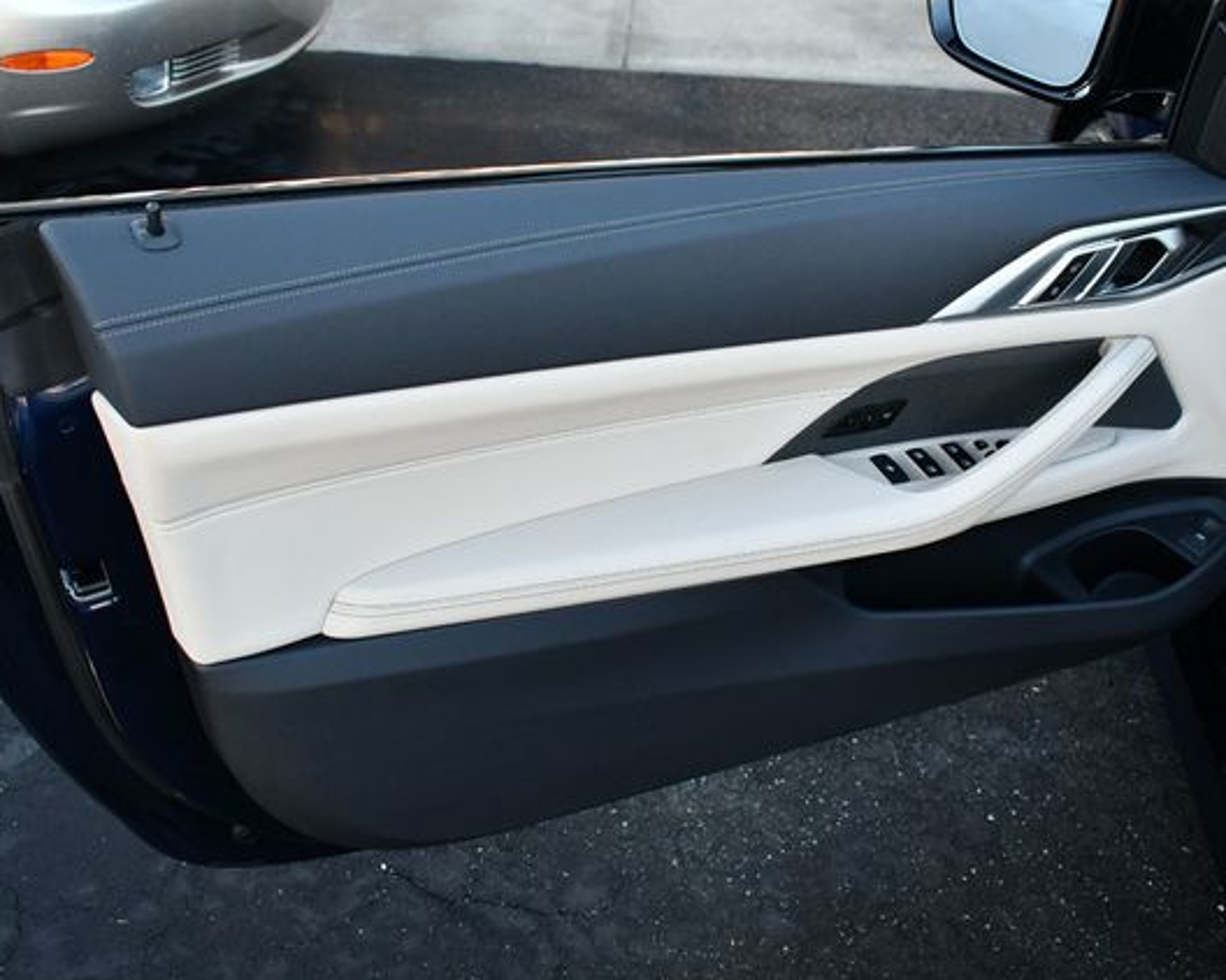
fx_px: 1487
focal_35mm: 41
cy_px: 495
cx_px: 650
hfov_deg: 44.8
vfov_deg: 36.5
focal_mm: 18
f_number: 4
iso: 400
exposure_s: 1/250
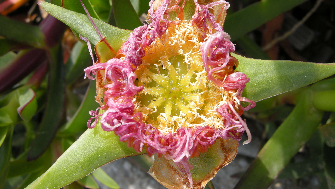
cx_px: 171
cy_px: 89
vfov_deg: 30.4
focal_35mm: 39
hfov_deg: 51.6
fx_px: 346
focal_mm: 7.5
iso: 64
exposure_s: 1/124
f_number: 4.8
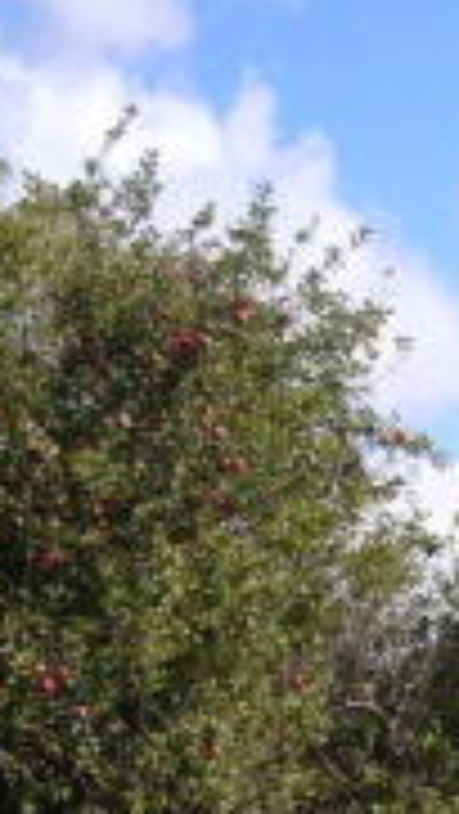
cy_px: 762
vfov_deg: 21.2
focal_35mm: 98
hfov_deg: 12.0
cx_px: 596
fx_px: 2117
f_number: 5.6
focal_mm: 4.6
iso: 80
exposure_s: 1/320
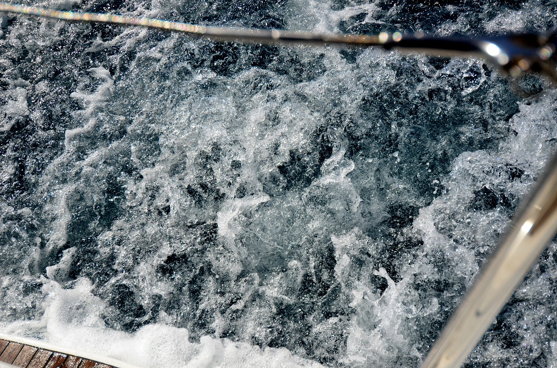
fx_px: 509
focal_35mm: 33
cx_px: 278
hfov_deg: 57.3
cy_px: 184
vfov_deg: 39.8
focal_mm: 22
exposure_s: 1/8000
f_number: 4.5
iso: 640
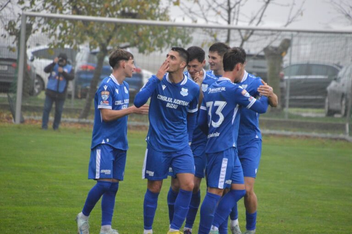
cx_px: 176
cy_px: 117
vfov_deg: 3.8
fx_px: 3515
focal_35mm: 360
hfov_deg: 5.7
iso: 3200
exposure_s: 1/250
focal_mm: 240
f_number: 6.3
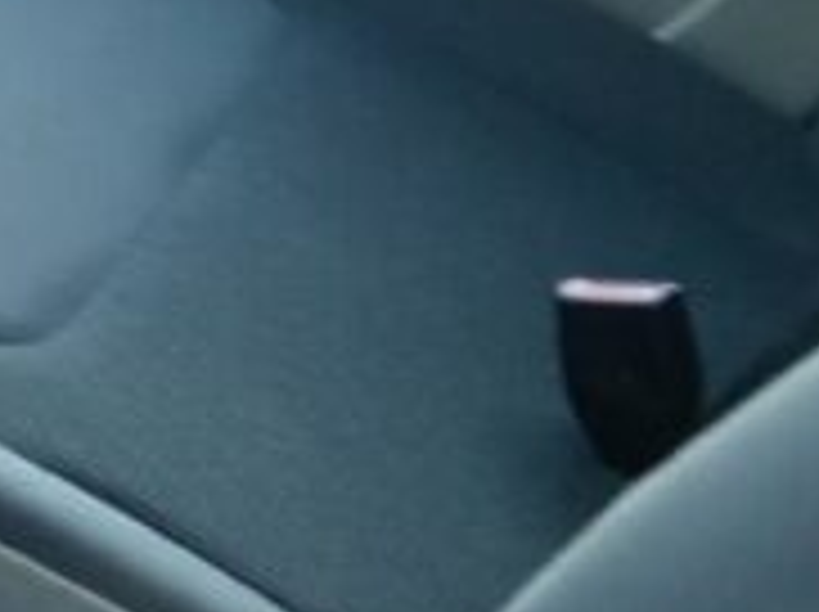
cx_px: -765
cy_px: 4
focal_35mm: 110
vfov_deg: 13.3
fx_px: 2599
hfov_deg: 15.0
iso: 550
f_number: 1.8
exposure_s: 1/25
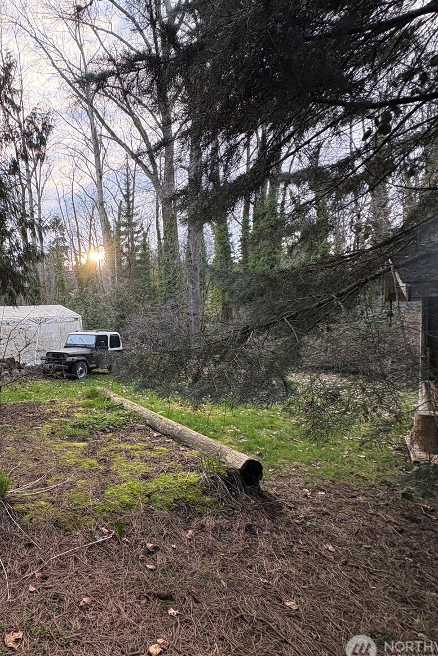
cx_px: 41
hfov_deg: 53.8
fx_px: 365
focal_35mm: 20
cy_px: 335
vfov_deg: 84.0
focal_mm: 2.22
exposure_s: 1/142
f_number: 2.2
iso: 100
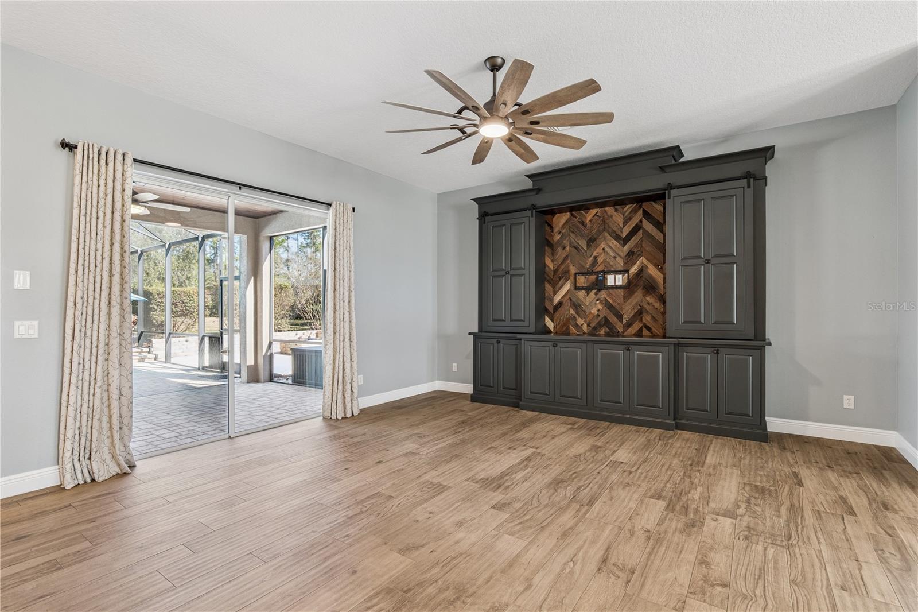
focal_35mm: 16
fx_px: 408
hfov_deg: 96.7
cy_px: 306
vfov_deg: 73.7
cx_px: 459
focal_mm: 16
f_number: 10
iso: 800
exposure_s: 1/30
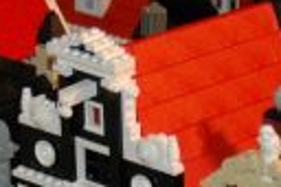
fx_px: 2046
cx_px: 114
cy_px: 178
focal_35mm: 262
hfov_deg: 7.9
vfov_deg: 5.2
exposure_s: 1/60
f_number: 3.8
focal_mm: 35
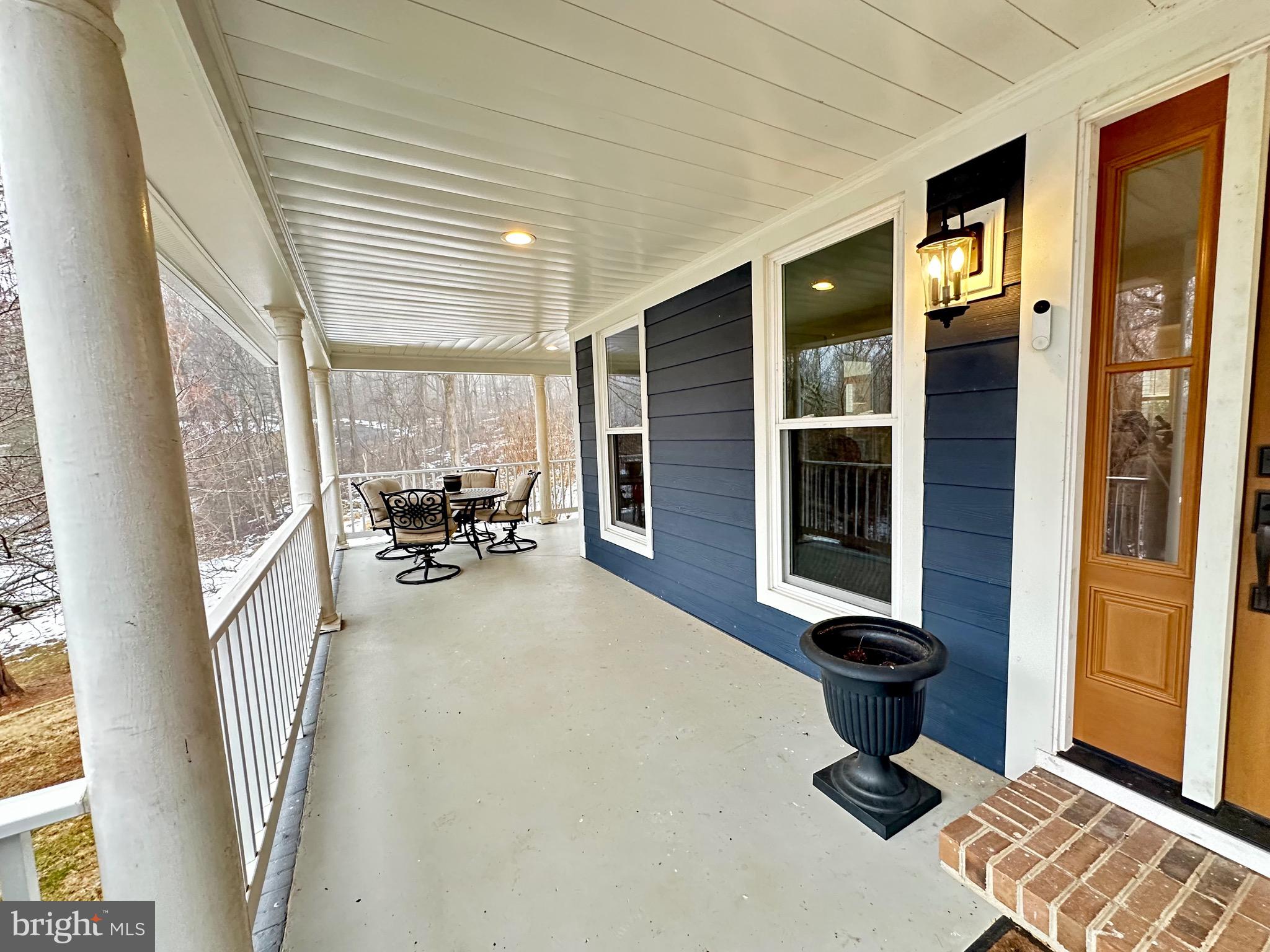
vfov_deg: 85.7
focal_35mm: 14
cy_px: 476
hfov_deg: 102.1
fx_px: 514
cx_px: 635
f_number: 2.2
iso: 320
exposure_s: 1/60
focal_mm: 2.22
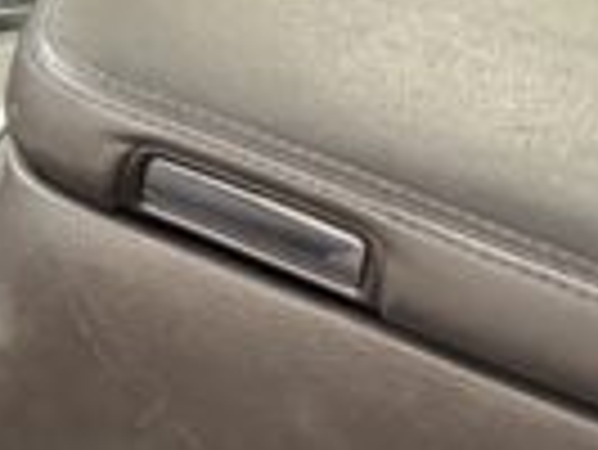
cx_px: -1052
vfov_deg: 9.9
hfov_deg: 10.6
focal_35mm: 144
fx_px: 2490
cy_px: -310
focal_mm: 6.76
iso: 640
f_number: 1.78
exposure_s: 1/33
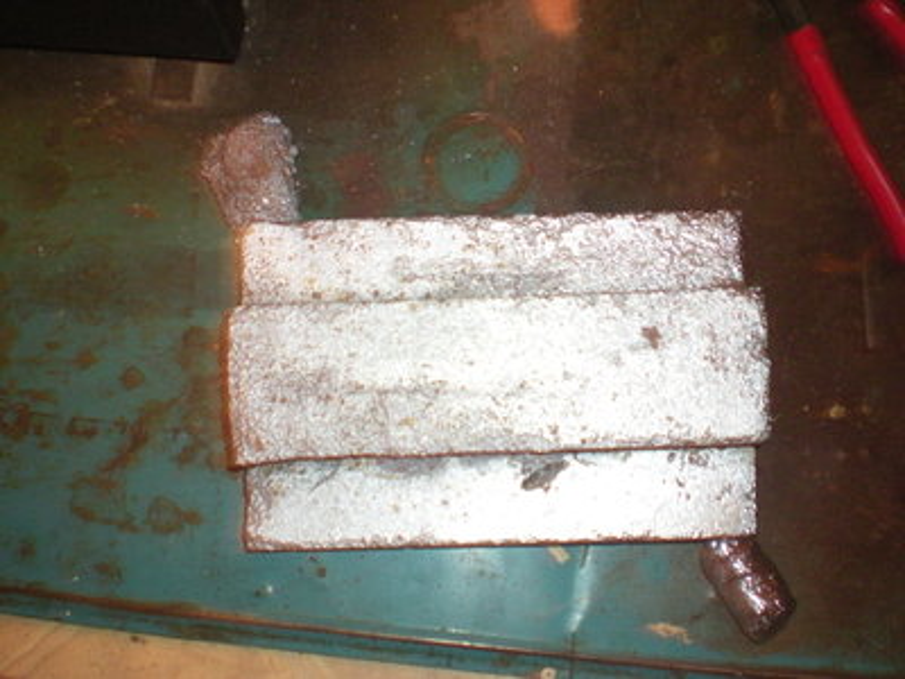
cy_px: 340
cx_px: 452
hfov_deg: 49.0
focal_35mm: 38
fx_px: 993
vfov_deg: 37.7
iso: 400
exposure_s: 1/2
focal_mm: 6.3
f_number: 3.1
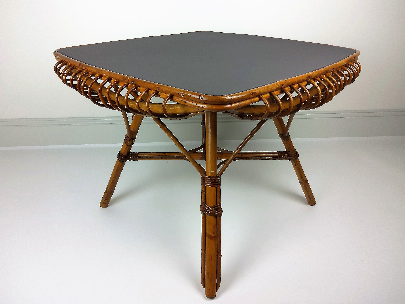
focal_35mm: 26
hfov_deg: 67.3
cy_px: 152
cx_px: 202
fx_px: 304
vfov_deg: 53.1
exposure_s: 1/100
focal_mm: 3.08
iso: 50
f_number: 2
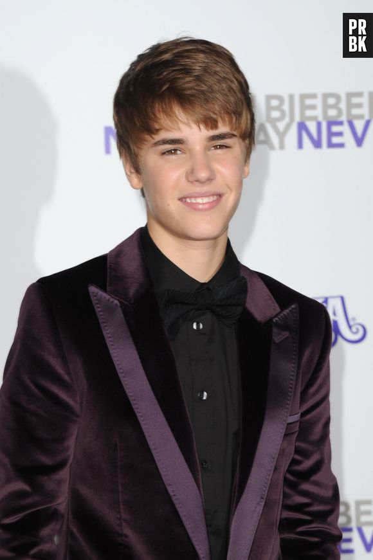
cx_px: 186
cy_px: 280
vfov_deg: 15.2
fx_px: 2100
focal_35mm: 135
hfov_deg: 10.2
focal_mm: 135
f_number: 7.1
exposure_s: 1/250
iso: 500
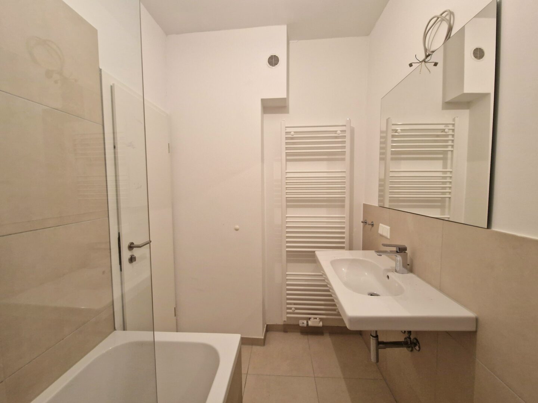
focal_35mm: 13
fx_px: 202
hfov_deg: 106.2
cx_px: 269
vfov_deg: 89.9
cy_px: 202
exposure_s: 1/50
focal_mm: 2.2
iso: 320
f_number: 2.2
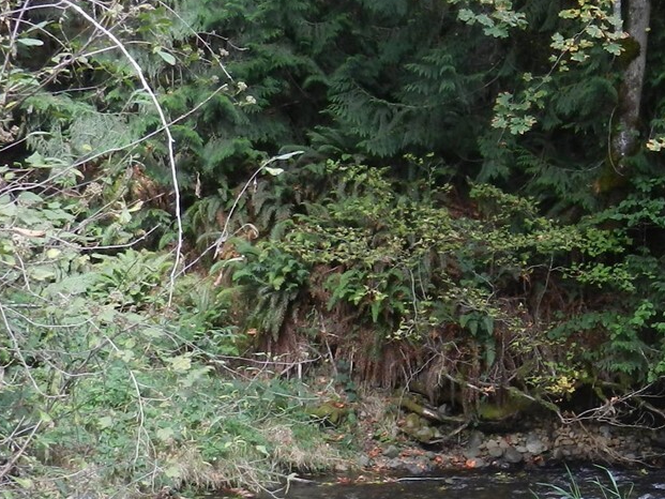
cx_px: 704
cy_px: 508
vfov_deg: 17.0
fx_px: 1633
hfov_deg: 22.0
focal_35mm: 85
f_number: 3.8
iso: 160
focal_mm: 5.9
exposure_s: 1/100
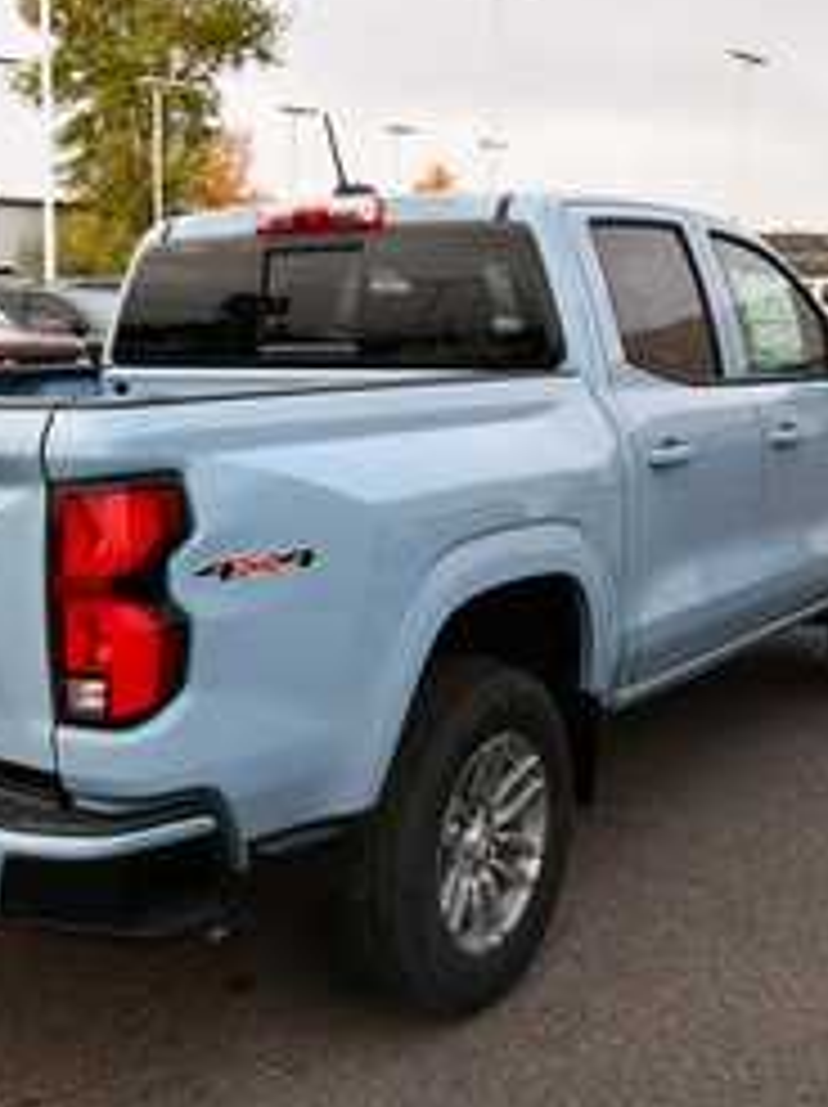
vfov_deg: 40.5
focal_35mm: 47
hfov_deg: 30.4
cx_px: 220
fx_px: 1502
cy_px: 565
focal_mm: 20
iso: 320
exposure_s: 1/250
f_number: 5.6
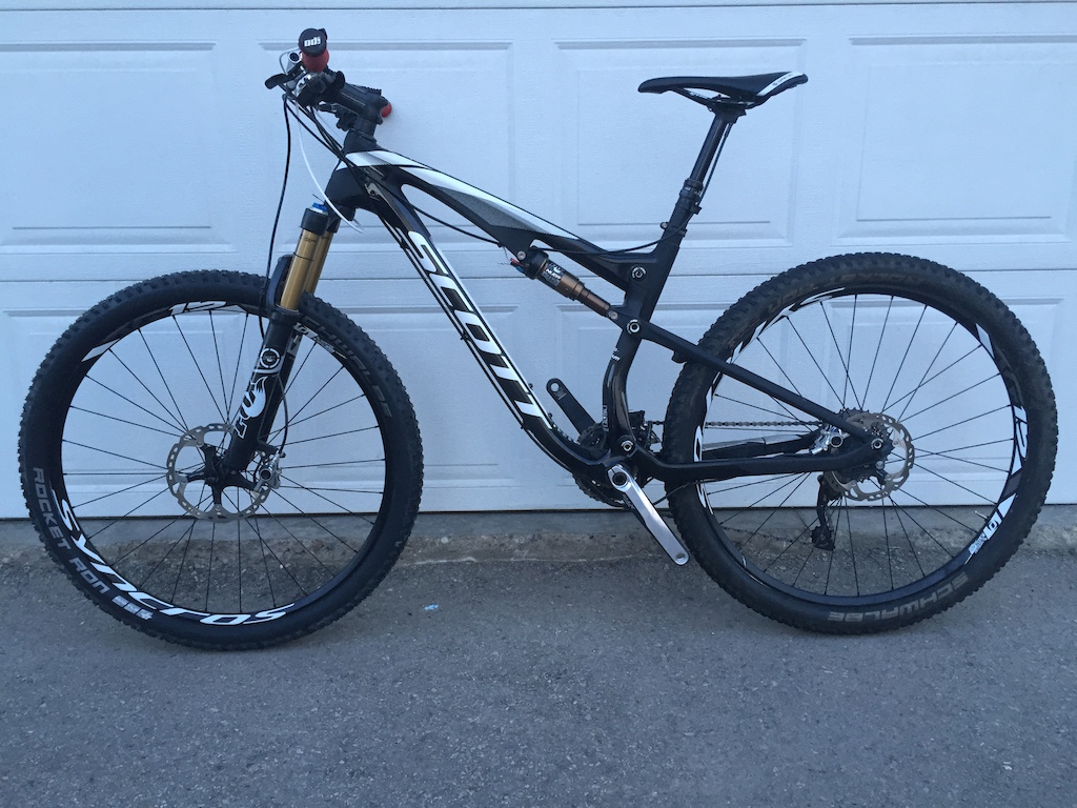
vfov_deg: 48.2
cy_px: 404
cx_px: 538
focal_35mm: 29
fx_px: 902
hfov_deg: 61.7
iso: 40
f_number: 2.2
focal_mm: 4.15
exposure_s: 1/30
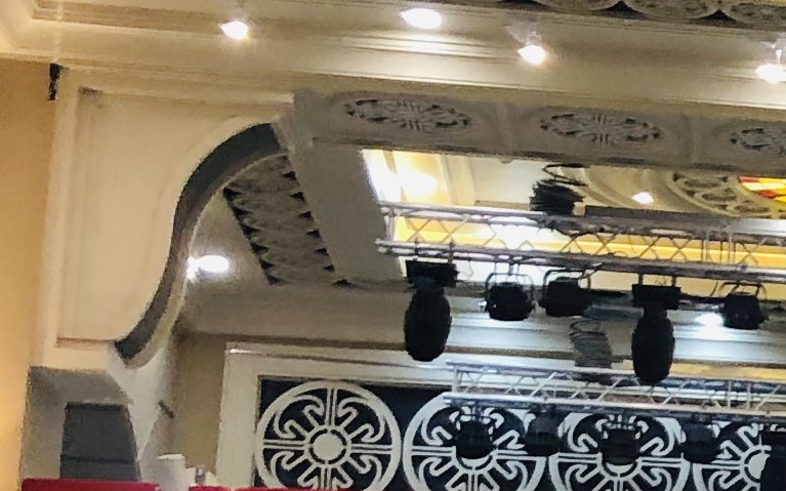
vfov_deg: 8.4
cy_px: 459
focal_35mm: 156
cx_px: 1813
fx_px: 3341
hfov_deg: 11.4
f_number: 1.8
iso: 32
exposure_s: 1/25
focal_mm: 3.99
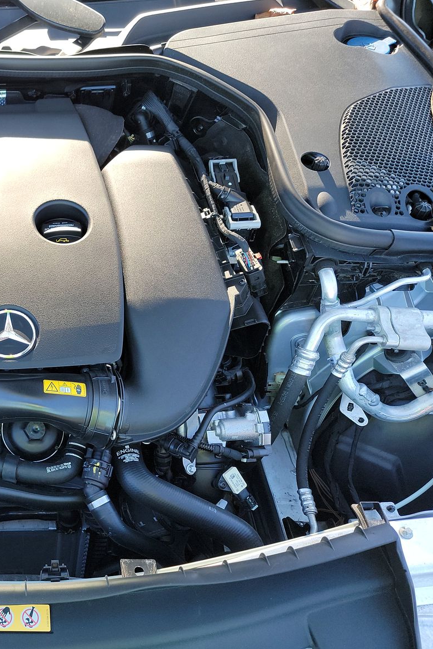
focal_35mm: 34
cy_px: 322
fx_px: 614
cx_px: -7
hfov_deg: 35.0
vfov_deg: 55.8
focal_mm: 6.7
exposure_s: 1/59
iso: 65
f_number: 1.8
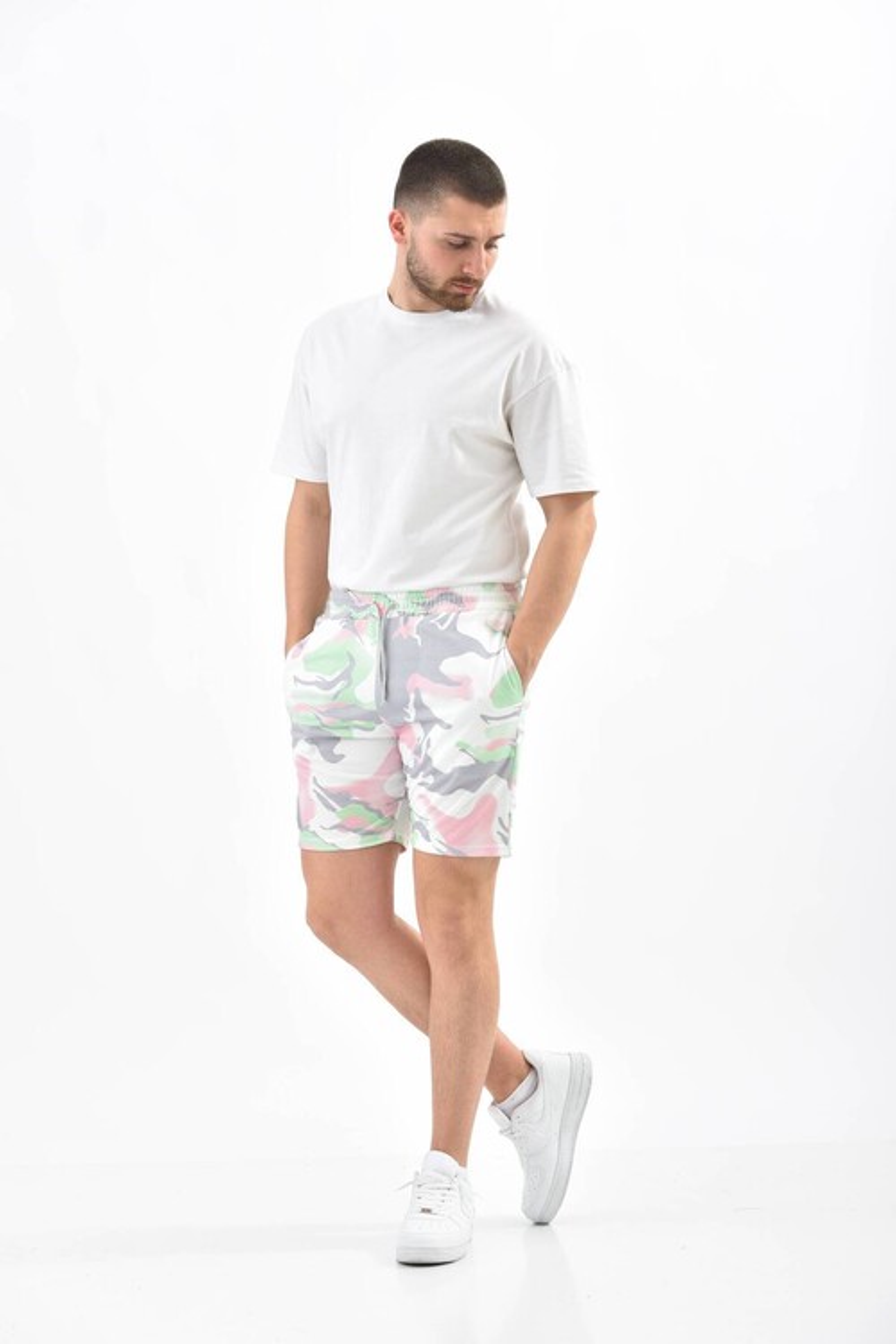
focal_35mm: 70
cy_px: 672
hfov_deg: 19.5
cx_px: 448
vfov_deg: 28.8
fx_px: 2613
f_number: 7.1
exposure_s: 1/160
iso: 100
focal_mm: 70
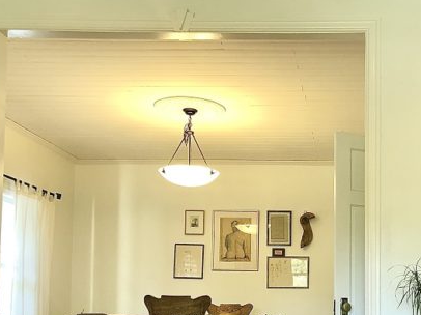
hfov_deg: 35.0
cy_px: 278
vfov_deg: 26.7
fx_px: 644
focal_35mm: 53
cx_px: 337
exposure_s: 1/24
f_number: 1.8
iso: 40
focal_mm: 3.99
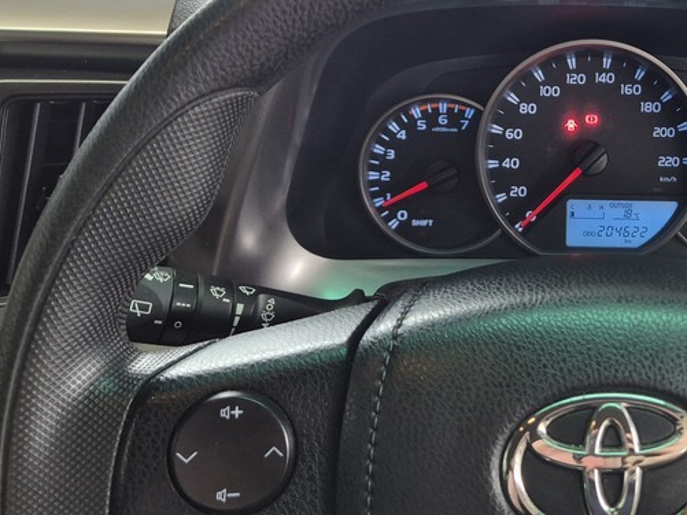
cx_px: 594
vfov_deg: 30.7
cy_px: 173
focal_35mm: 47
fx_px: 933
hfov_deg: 38.2
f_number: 1.8
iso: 250
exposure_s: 1/100
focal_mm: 5.4
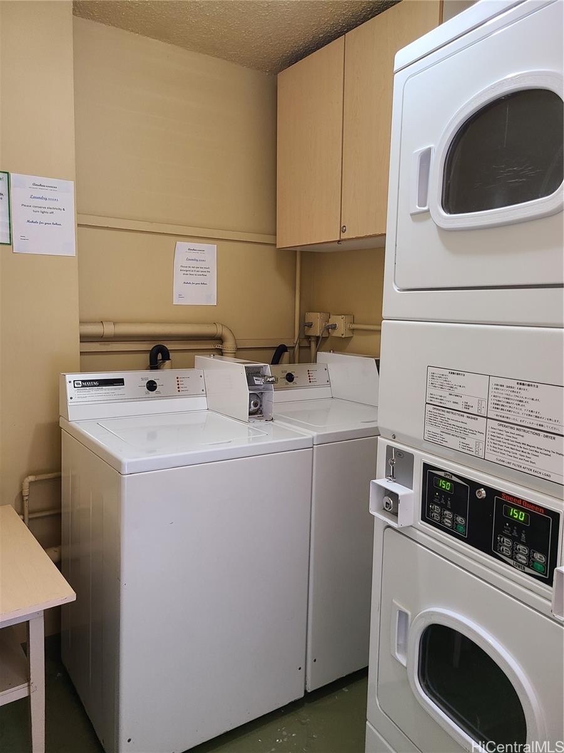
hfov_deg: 53.1
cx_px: 282
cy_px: 376
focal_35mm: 26
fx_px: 565
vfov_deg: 67.3
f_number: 1.8
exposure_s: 1/40
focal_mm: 5.4
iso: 200
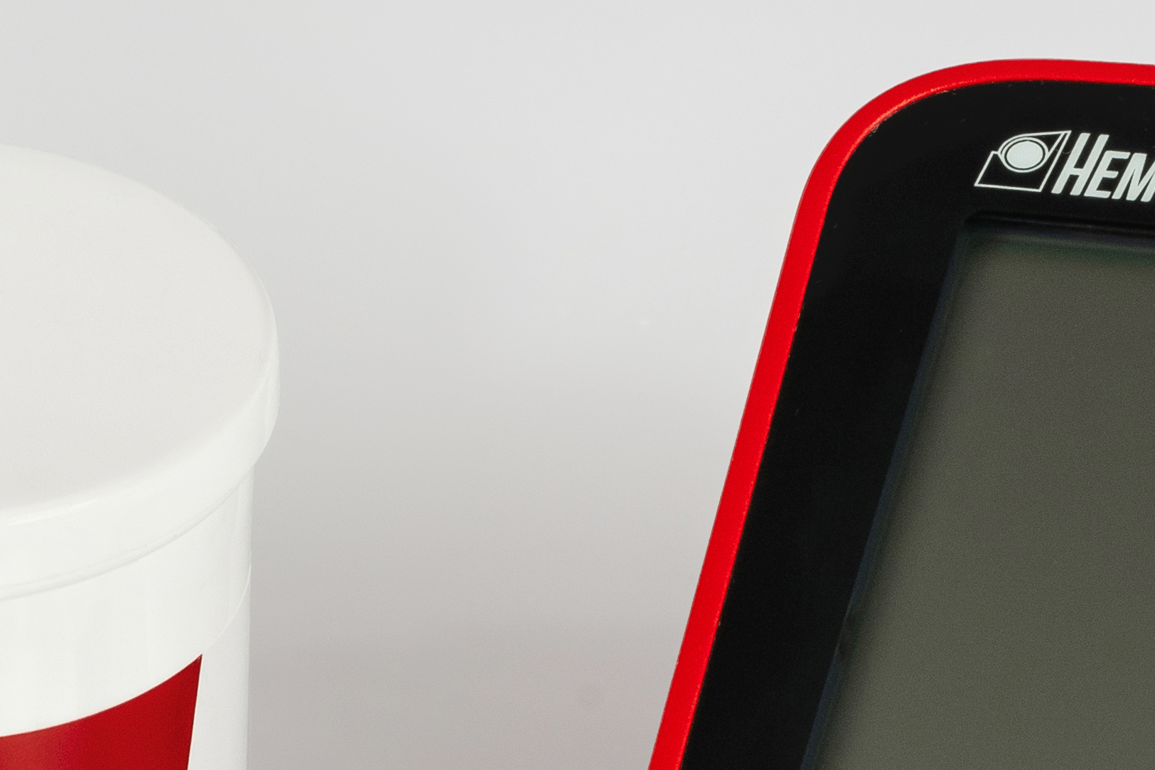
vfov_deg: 5.4
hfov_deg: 8.1
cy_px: 637
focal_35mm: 254
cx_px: 662
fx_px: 8148
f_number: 16
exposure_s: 1/30
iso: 125
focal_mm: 50
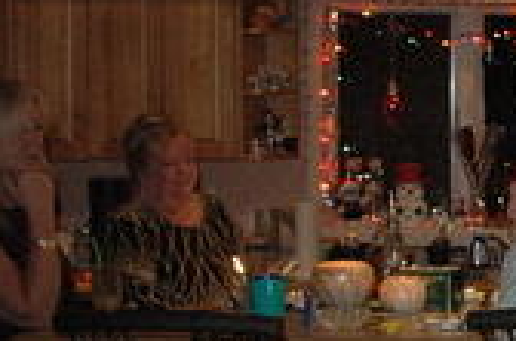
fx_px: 1472
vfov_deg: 13.2
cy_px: 201
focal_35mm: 103
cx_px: 928
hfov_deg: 16.6
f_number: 4.5
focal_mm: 18
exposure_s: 1/60
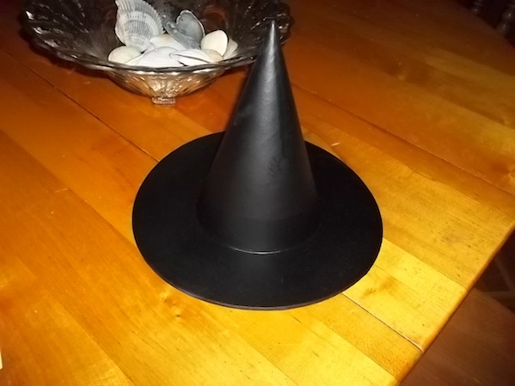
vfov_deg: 44.1
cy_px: 193
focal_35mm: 32
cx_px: 258
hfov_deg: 56.8
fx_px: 476
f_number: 2.9
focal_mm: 5.7
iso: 250
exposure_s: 1/30
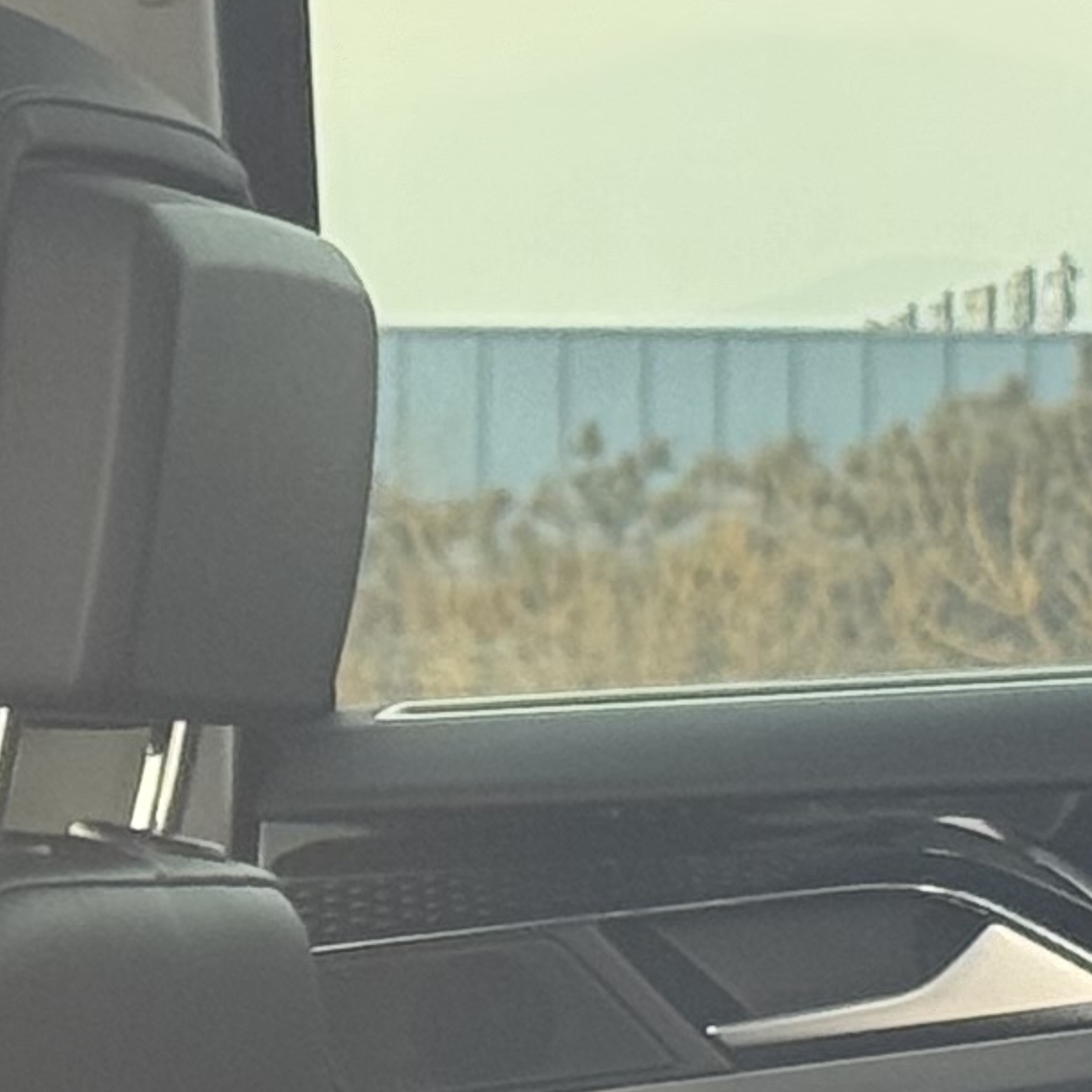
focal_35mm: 281
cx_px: -240
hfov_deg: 6.2
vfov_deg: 6.2
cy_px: 1513
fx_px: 10029
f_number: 1.78
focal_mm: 6.76
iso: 80
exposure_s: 1/121
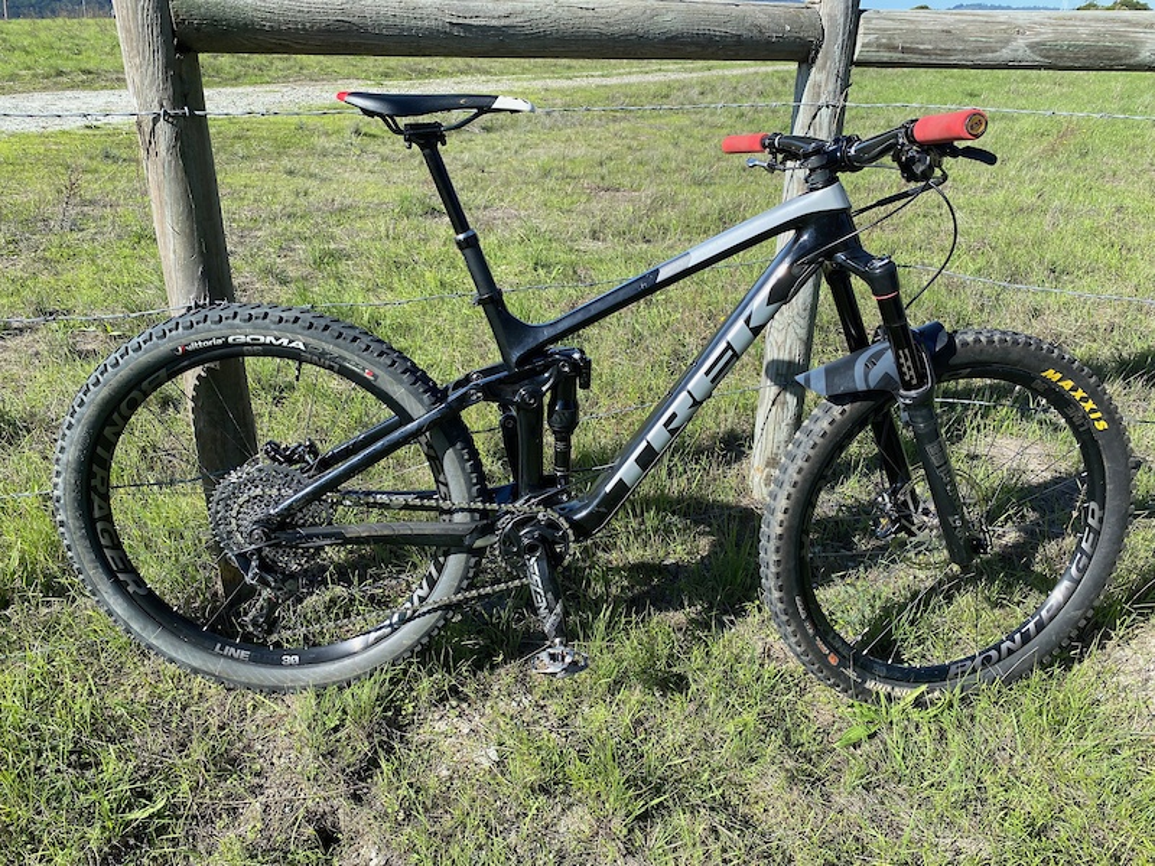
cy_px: 433
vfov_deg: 53.1
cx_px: 578
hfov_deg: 67.3
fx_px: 868
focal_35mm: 26
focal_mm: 4.25
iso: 32
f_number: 1.8
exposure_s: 1/1157
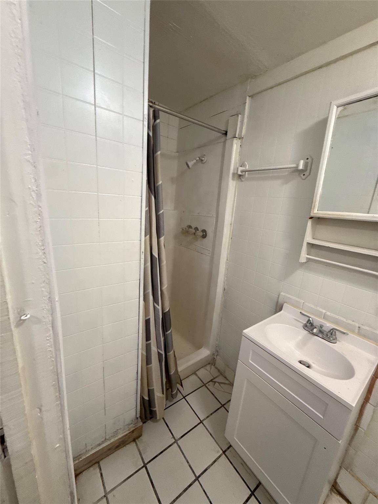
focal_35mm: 14
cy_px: 252
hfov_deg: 85.7
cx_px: 189
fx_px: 204
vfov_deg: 102.1
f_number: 2.2
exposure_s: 1/60
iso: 250
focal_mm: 2.22
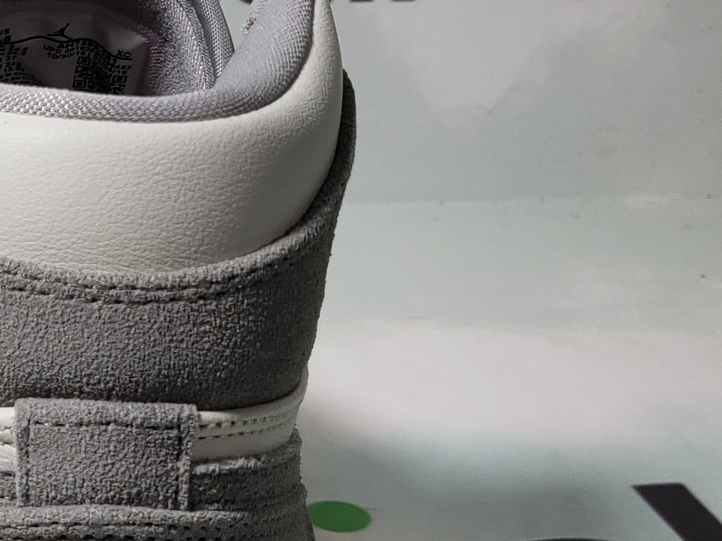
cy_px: 374
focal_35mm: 89
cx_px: -323
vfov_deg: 16.5
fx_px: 1856
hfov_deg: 19.5
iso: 50
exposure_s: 1/457
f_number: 1.5
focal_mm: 4.3
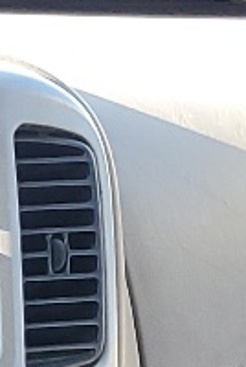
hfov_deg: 5.7
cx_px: -633
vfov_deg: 8.7
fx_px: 2206
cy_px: 883
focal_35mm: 216
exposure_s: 1/120
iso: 60
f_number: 1.5
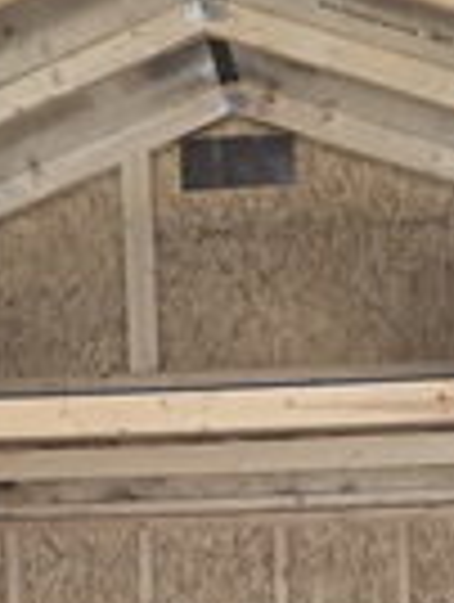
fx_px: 1673
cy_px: 774
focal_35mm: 96
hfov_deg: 15.4
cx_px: 247
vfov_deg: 19.0
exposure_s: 1/180
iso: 100
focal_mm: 6.3
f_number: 1.7
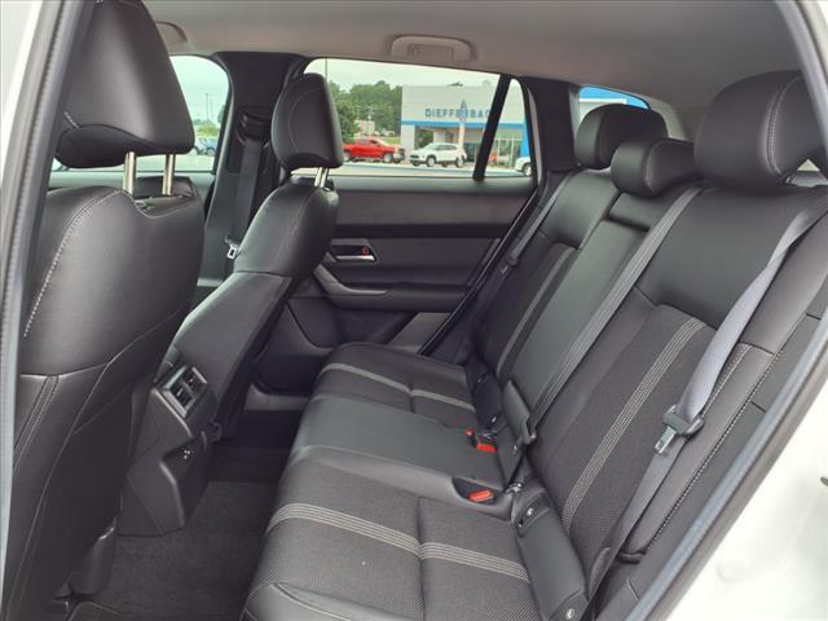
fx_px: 646
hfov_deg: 65.3
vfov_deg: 51.4
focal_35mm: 27
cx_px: 414
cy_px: 310
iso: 64
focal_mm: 3.58
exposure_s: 1/120
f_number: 1.9
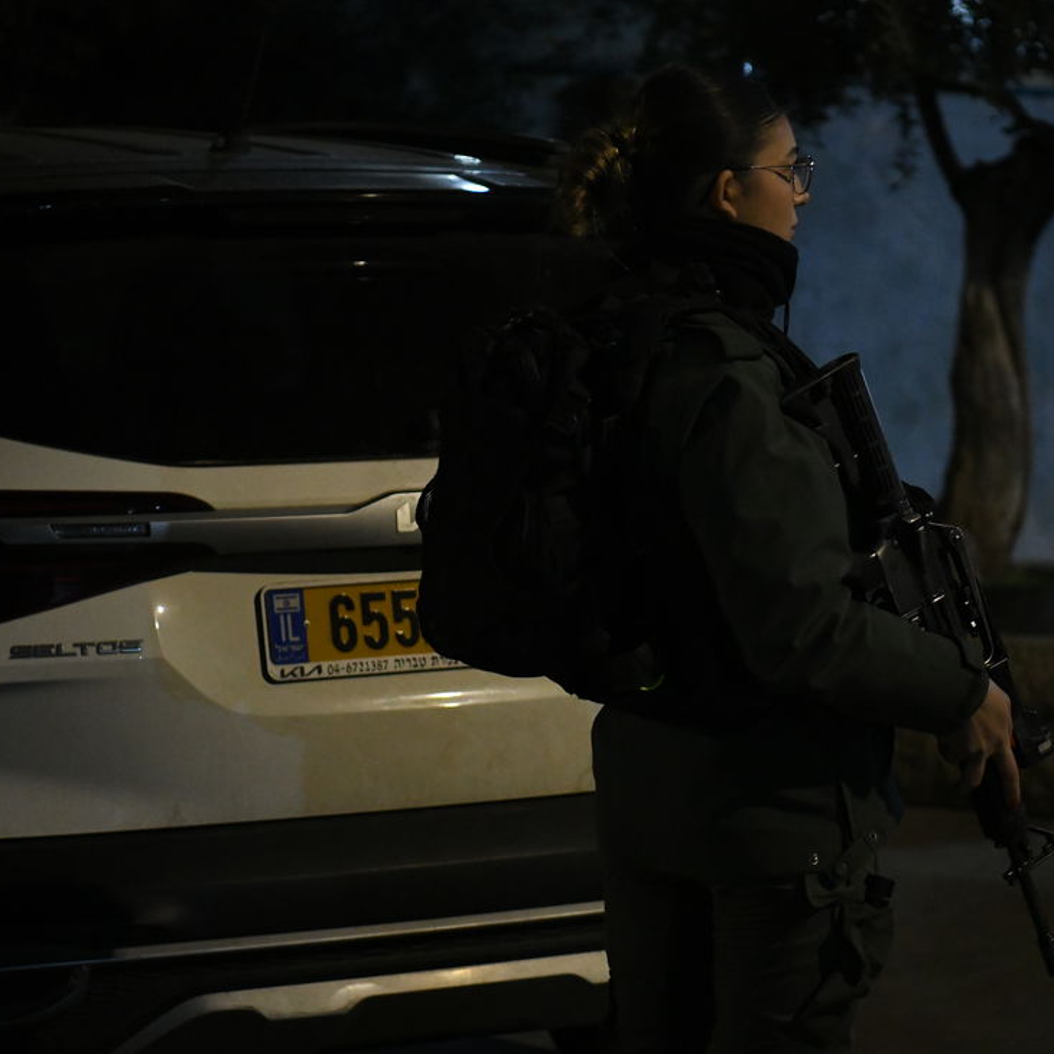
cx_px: 767
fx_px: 3927
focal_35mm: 114
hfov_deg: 15.2
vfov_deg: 15.3
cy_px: 571
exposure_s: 1/100
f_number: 2.8
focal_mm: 70
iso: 6400
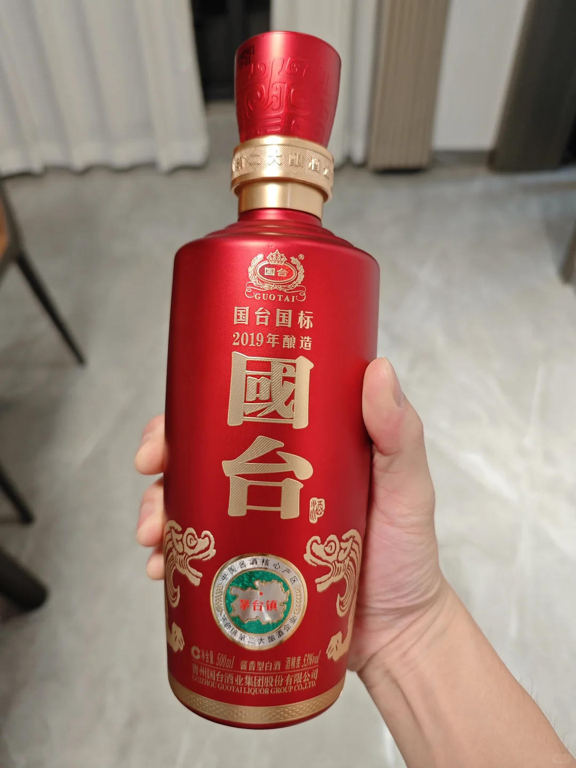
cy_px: 384
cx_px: 288
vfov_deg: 73.9
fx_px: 510
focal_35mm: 23
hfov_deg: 58.9
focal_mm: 6.55
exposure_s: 1/100
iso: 400
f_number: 1.6
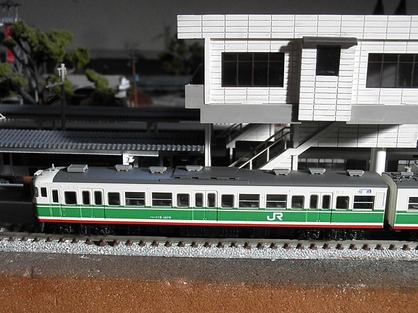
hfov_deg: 45.8
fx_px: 495
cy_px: 156
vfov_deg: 35.1
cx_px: 209
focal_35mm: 41
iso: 500
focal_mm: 7.3
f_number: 3.9
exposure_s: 1/160
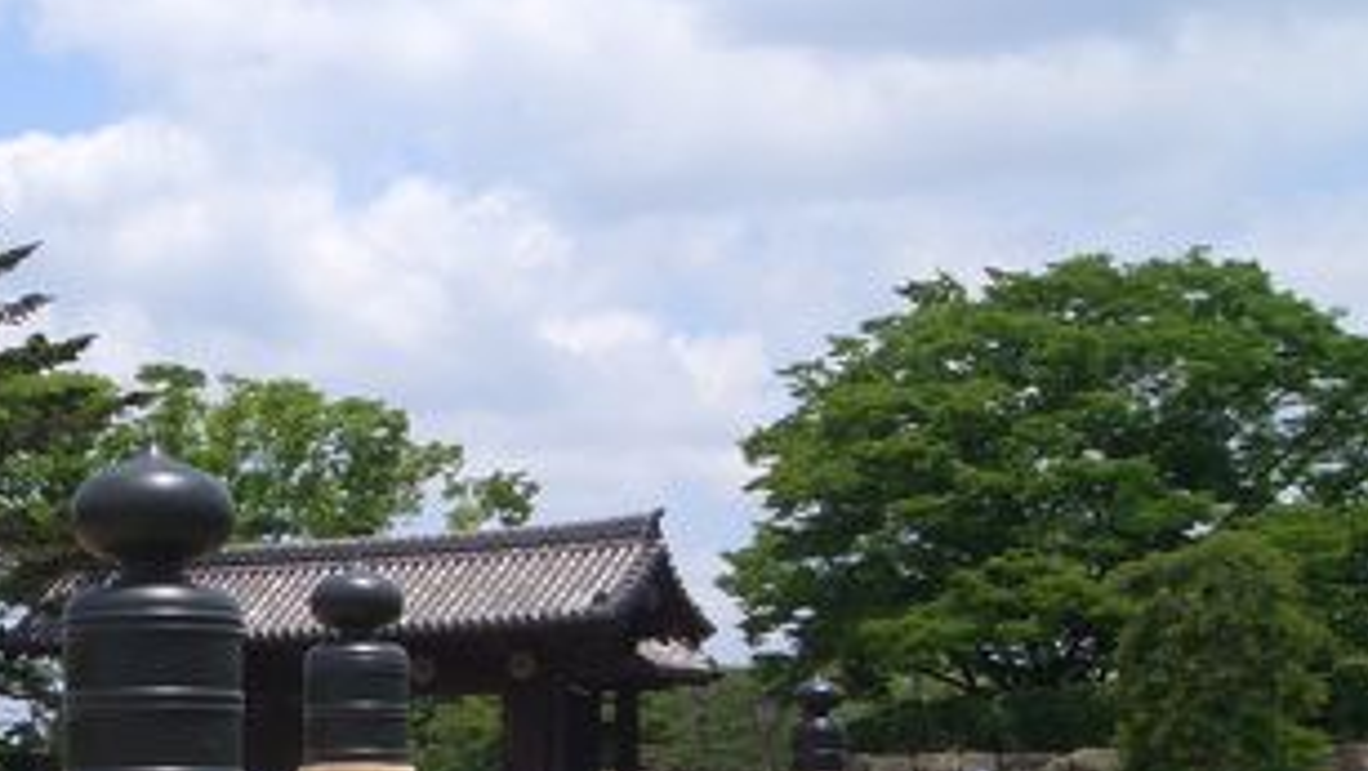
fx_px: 3012
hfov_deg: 24.8
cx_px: 143
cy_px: 782
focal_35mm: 83
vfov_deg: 14.3
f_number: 4
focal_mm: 4.8
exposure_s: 1/640
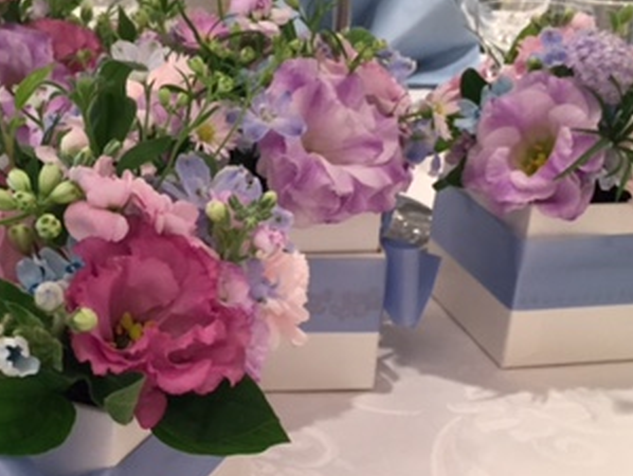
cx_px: 227
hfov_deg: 31.0
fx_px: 1135
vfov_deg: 23.5
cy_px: 334
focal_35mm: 62
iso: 50
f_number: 2.2
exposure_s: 1/30
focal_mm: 4.15
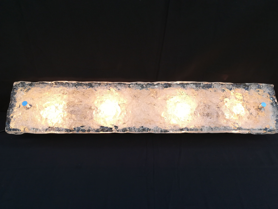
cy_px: 104
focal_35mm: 26
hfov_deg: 67.3
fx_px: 209
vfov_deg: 53.1
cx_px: 139
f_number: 2.2
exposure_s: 1/244
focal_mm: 3.83
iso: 50
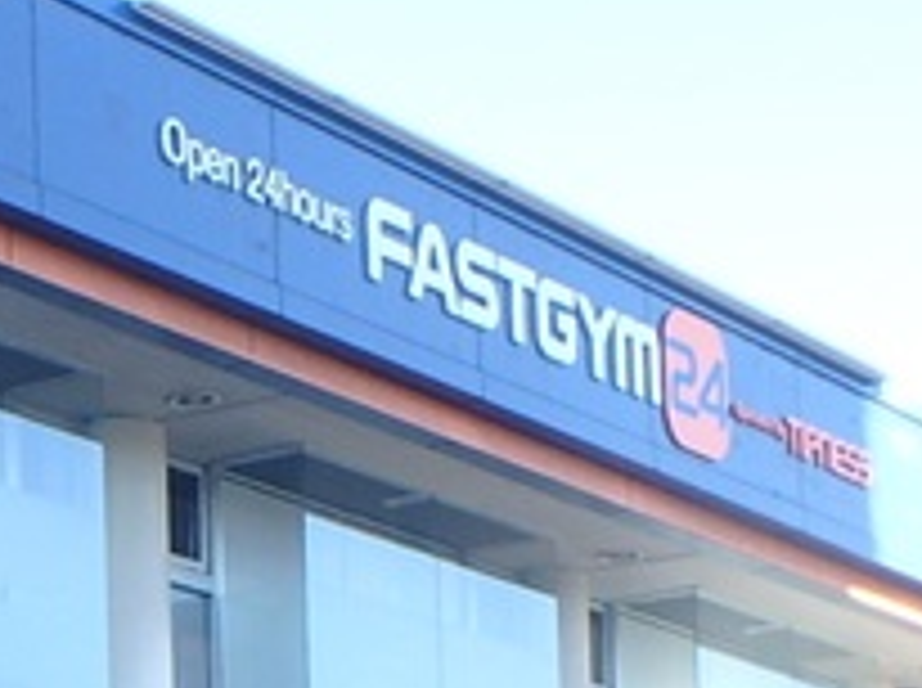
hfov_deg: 13.6
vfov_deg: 10.4
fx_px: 3589
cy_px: 1178
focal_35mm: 135
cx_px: -549
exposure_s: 1/125
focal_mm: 5.2
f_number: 4.6
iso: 125
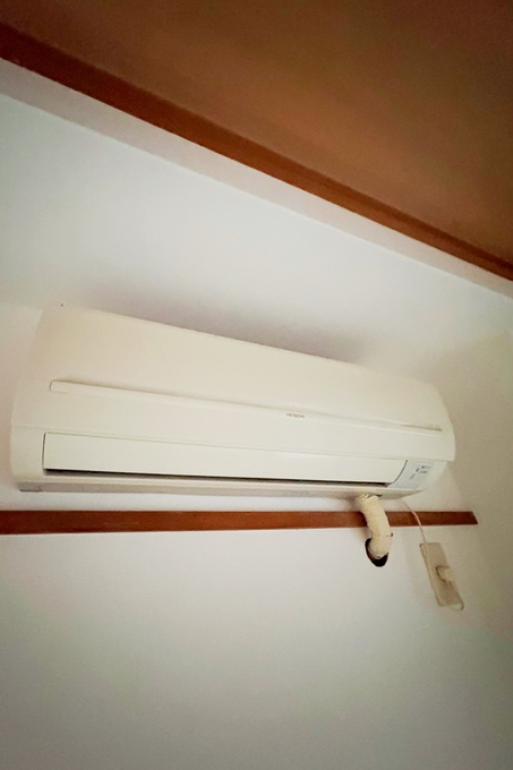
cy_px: 377
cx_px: 241
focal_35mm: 15
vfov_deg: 100.4
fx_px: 321
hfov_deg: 77.2
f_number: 2.2
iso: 1250
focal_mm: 2.22
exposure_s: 1/25
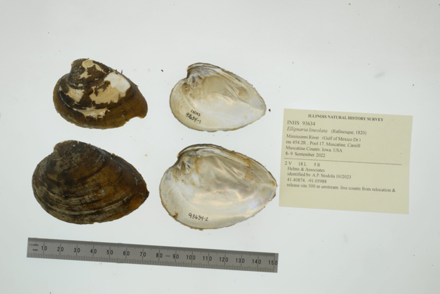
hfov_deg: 33.4
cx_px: 220
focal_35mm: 60
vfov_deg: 22.6
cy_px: 147
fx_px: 734
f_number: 32
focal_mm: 60
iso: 100
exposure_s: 1/10
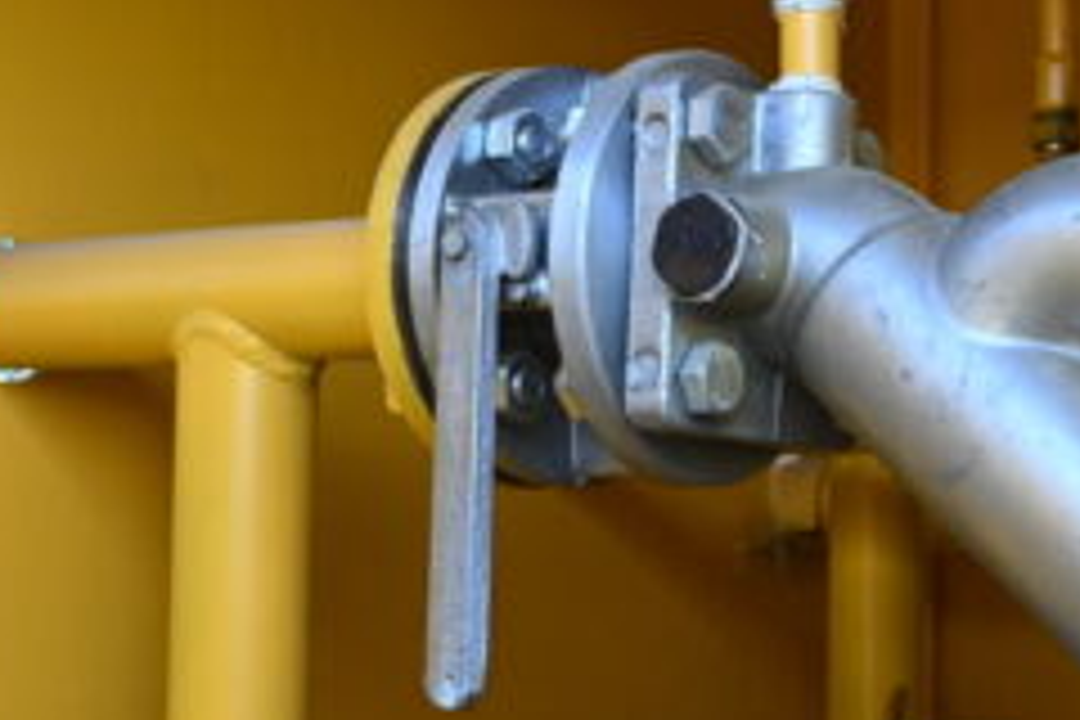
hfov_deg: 26.3
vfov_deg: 18.2
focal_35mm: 75
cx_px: 909
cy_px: 432
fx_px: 2250
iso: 2000
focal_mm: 24
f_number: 7.1
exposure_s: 1/320
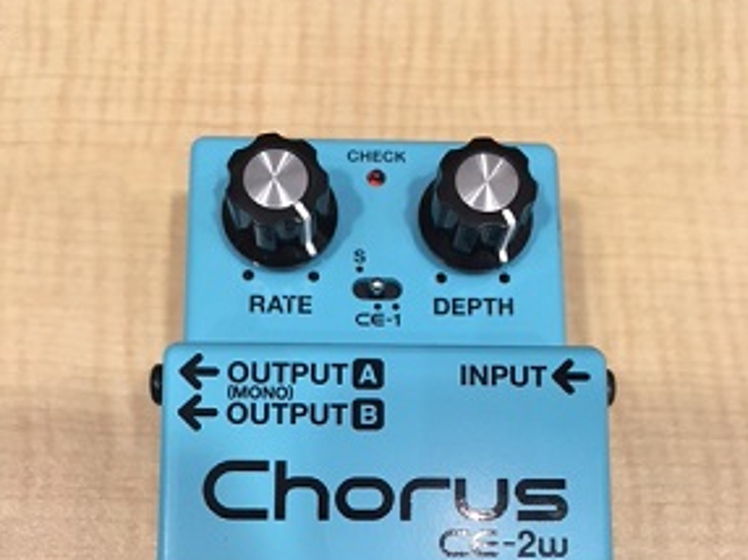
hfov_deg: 47.9
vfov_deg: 35.4
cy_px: 463
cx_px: 374
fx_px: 842
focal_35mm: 39
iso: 100
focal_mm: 4.15
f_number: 2.2
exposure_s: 1/30
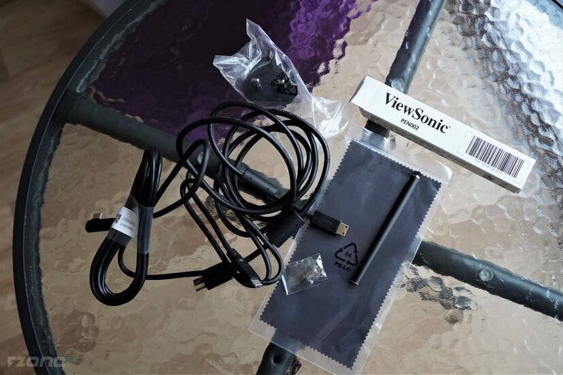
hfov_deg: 67.4
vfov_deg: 47.9
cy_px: 188
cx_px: 282
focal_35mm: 27
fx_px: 422
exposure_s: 1/160
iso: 5000
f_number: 5.6
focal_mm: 27
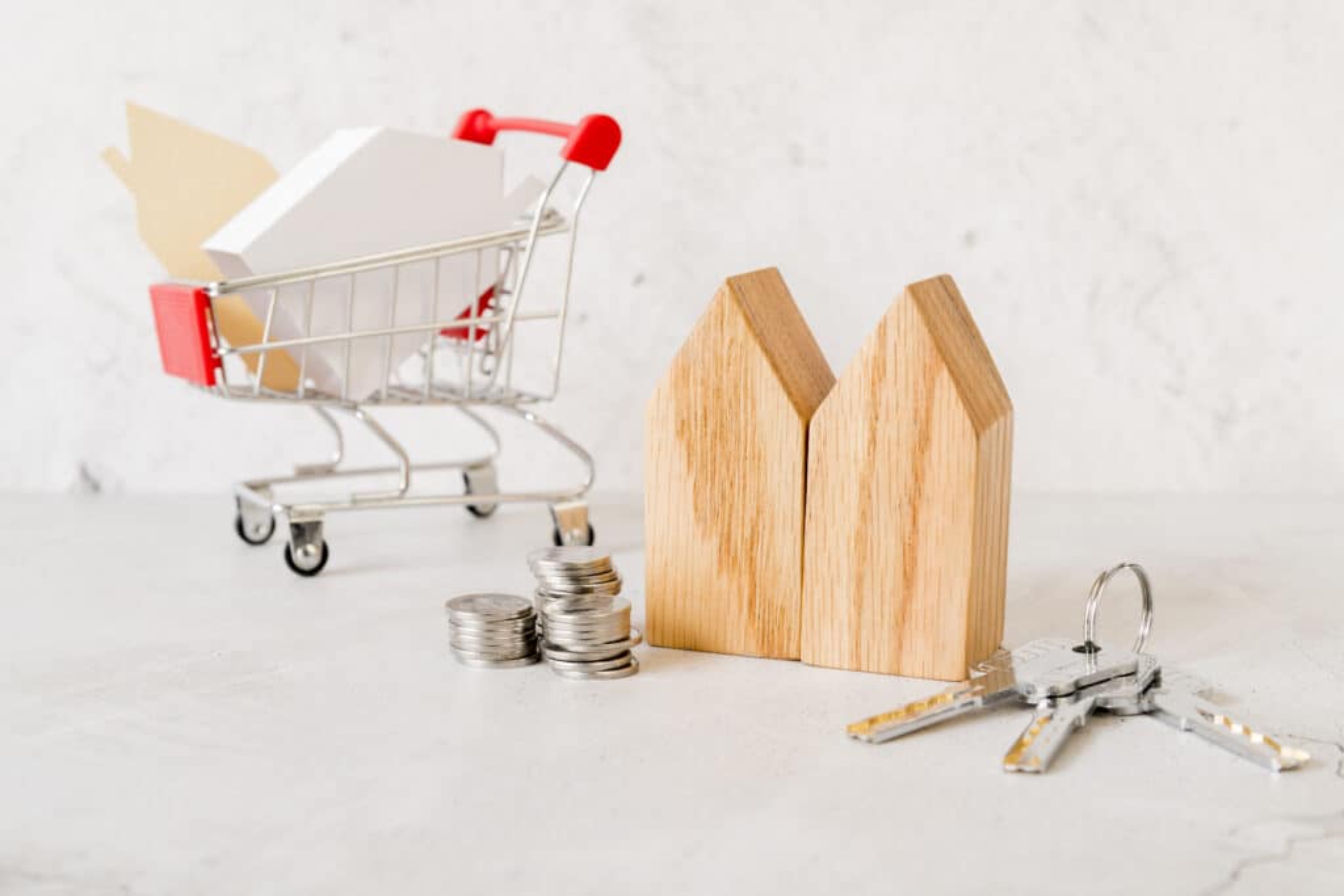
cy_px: 448
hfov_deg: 39.6
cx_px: 672
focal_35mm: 50
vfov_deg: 27.0
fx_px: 1867
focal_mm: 50
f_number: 8
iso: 100
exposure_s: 1/1.67
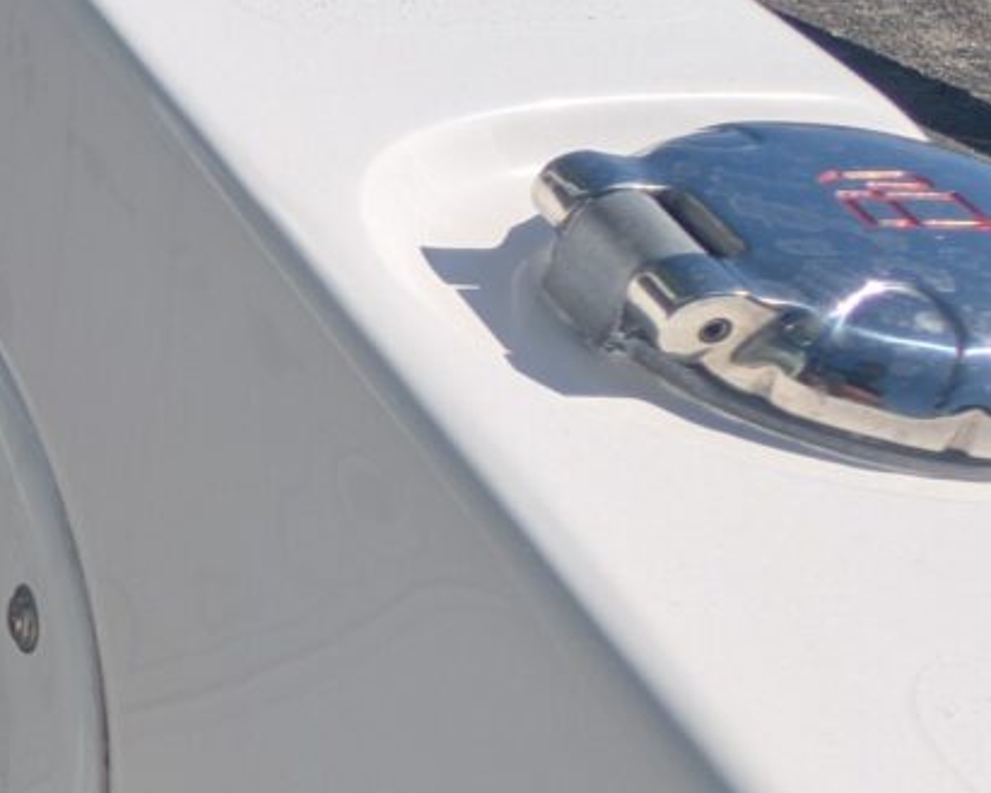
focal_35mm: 73
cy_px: 444
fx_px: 2142
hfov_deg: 18.2
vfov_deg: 21.0
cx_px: -964
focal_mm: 2.23
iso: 38
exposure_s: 1/3300
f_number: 1.95
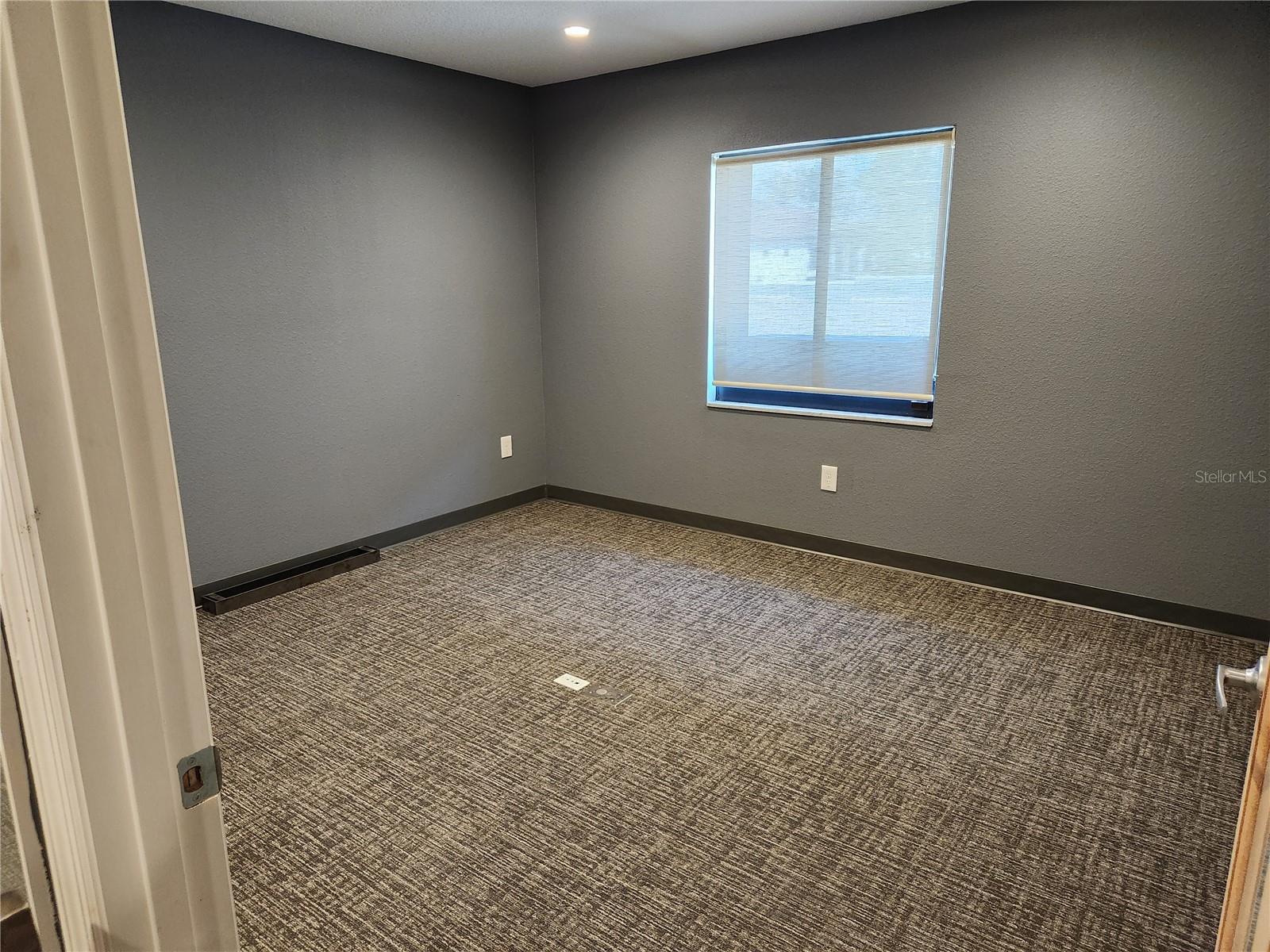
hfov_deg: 73.9
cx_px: 635
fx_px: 844
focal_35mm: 23
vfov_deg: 58.9
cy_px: 476
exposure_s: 1/120
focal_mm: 5.4
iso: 800
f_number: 1.8
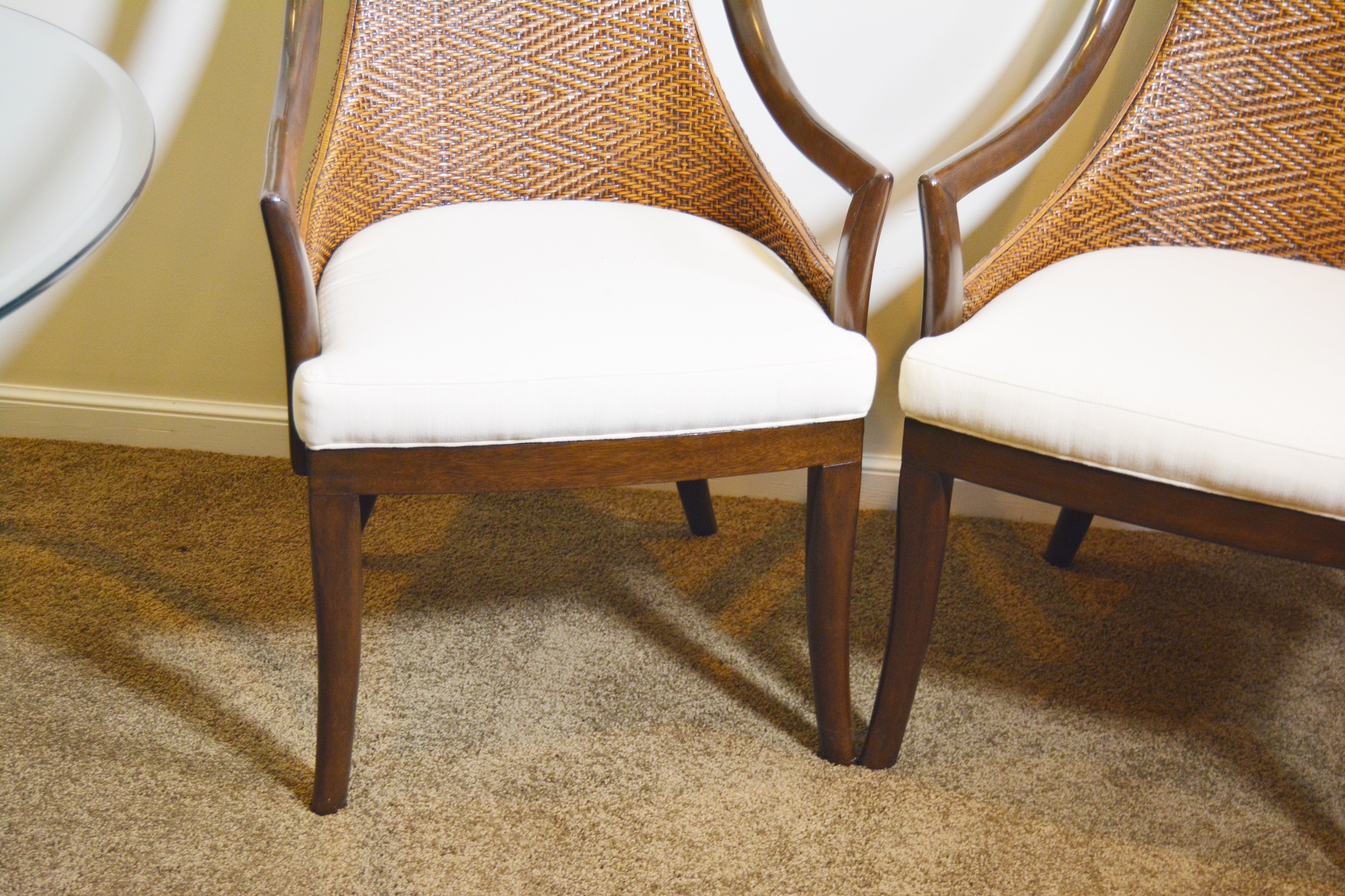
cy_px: 448
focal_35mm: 57
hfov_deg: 35.1
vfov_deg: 23.8
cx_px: 672
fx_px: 2130
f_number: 4.8
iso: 800
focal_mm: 38
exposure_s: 1/40
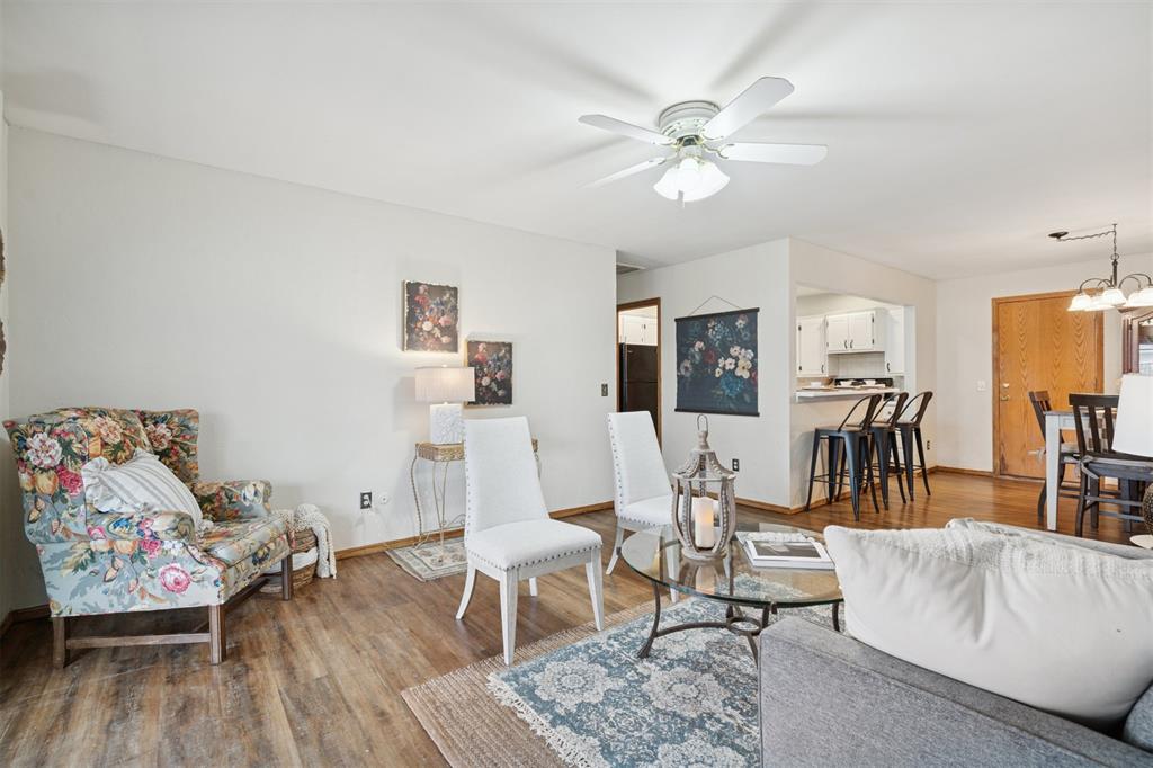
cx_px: 576
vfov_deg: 73.7
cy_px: 384
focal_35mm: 16
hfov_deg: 96.8
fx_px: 512
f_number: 7.1
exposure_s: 1/8
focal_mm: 16
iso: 200
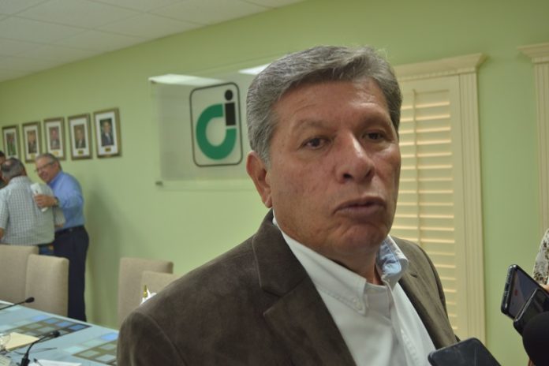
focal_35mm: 36
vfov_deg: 36.9
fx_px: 549
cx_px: 274
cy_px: 183
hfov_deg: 53.1
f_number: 4.5
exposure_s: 1/80
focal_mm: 24
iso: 400
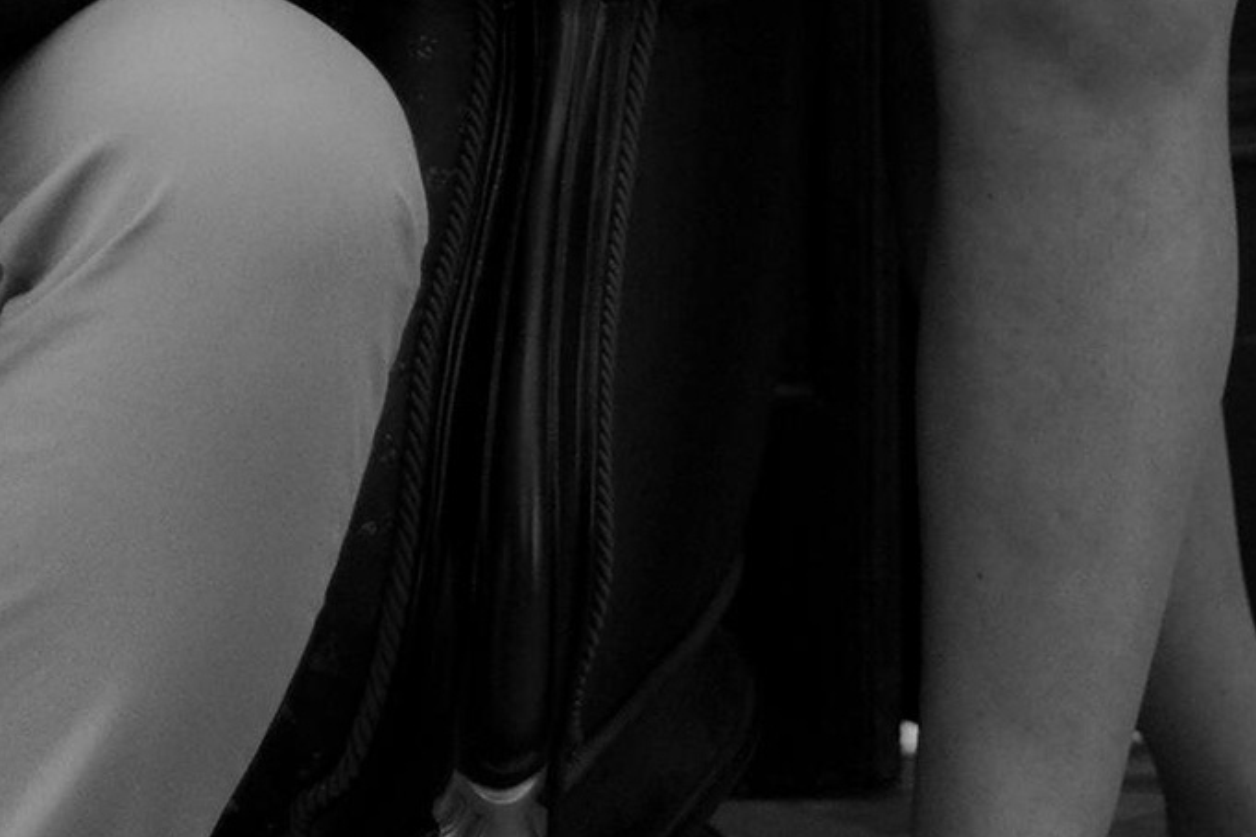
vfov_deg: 4.8
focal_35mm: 282
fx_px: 9838
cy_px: -1119
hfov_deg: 7.3
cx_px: 236
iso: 800
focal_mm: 50
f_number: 1.8
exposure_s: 1/500
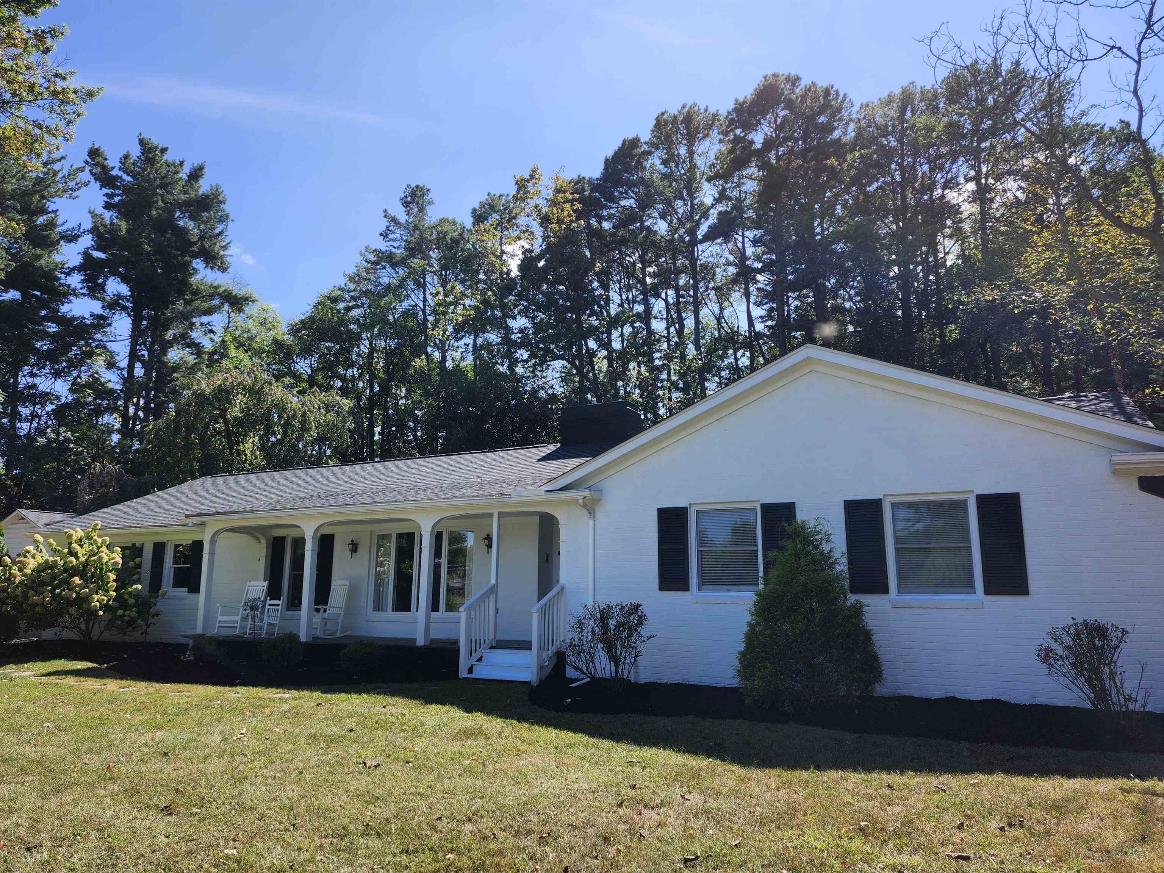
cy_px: 436
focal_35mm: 23
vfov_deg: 58.9
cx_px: 582
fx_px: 773
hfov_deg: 73.9
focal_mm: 5.54
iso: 25
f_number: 1.8
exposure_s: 1/1192
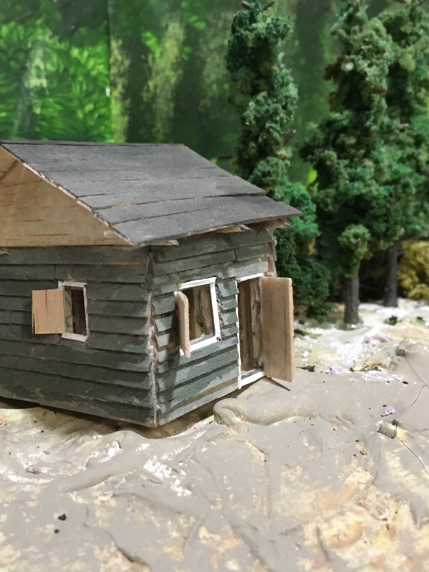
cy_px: 287
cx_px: 124
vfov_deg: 47.9
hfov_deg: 36.2
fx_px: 644
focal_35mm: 39
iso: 200
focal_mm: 4.15
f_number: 2.2
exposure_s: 1/30
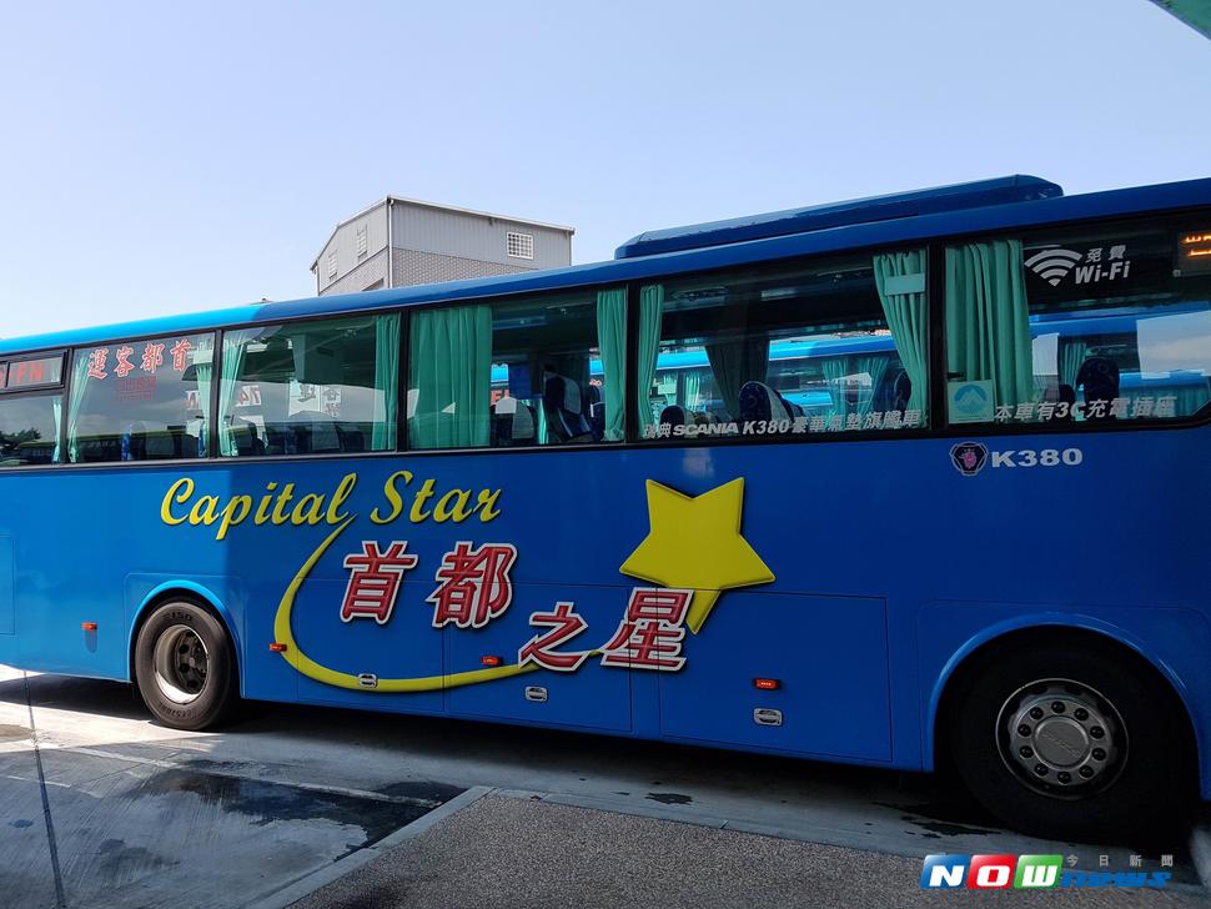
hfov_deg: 67.3
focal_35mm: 26
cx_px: 606
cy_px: 454
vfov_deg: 53.1
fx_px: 910
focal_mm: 4.2
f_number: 1.7
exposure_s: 1/976
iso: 40
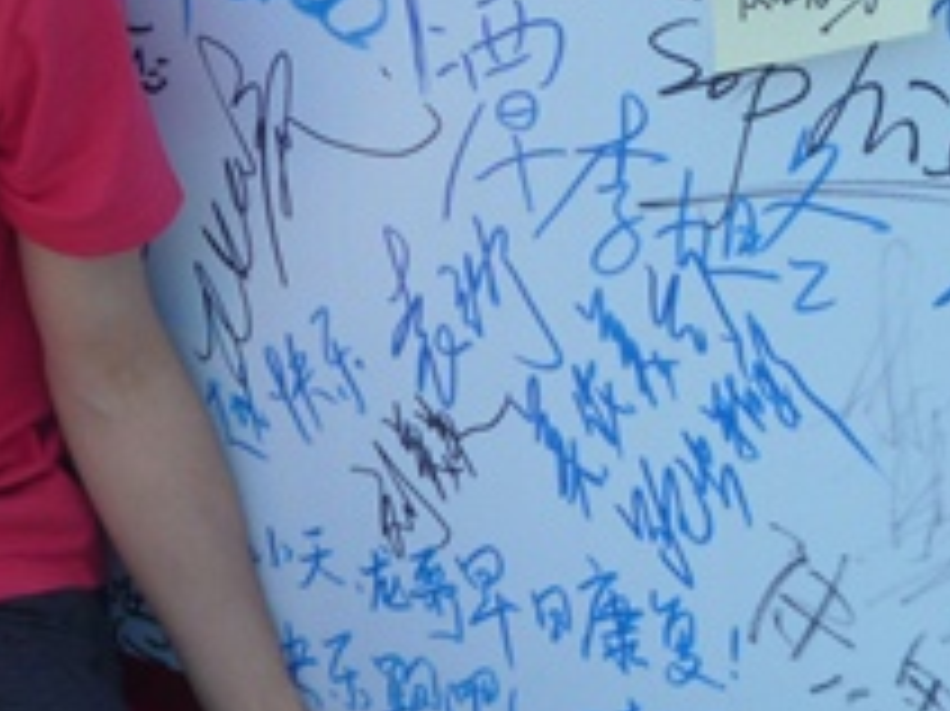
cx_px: -41
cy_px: 369
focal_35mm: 95
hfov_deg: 19.9
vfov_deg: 15.5
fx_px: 2606
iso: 80
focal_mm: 4.5
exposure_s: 1/400
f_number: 3.3
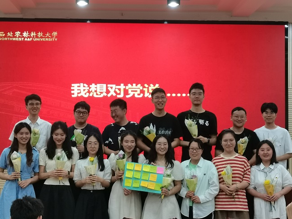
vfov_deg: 20.7
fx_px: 599
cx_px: 146
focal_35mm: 71
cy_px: 110
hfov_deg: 27.4
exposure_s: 1/50
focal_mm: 5.58
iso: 250
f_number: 1.8
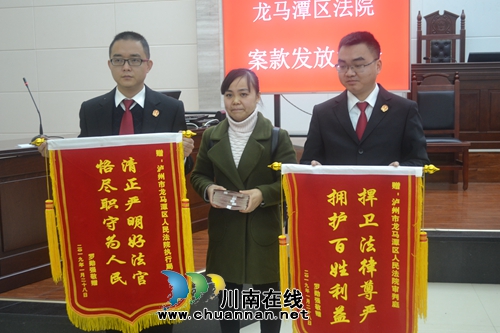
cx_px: 250
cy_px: 166
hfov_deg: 43.6
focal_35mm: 45
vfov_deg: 29.8
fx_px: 625
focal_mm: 30
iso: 800
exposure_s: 1/15
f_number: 4.5
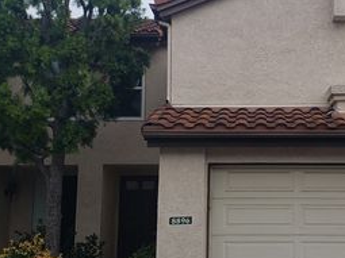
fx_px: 508
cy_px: 143
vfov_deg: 28.5
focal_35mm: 51
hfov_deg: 36.6
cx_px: 258
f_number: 2.4
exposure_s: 1/157
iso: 50
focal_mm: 4.3
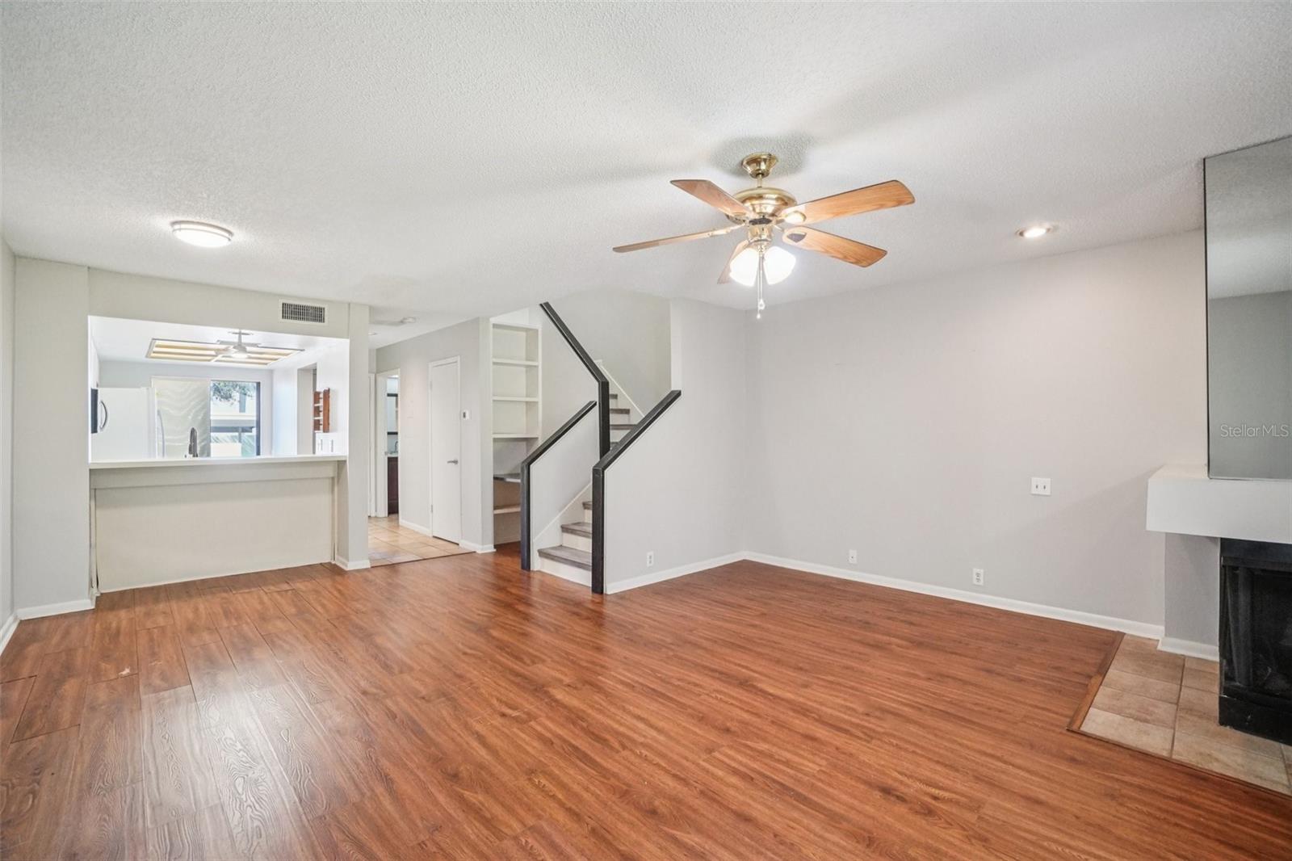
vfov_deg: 77.3
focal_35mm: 15
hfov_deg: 100.4
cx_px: 646
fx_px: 538
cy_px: 430
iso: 1600
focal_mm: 10
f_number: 8
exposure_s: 1/30
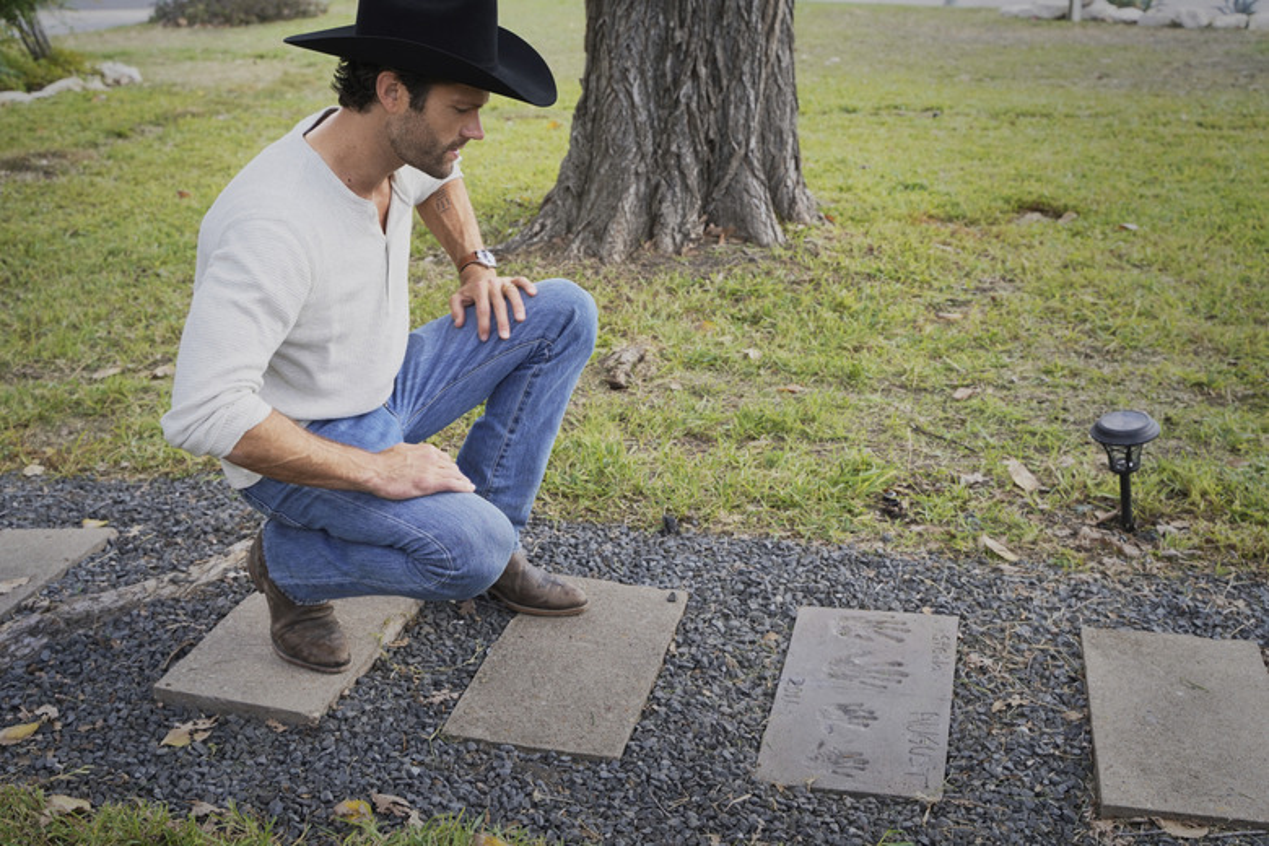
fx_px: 1657
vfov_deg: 28.6
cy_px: 423
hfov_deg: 41.9
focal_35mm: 47
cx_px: 634
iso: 640
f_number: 5.6
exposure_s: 1/400
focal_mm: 47
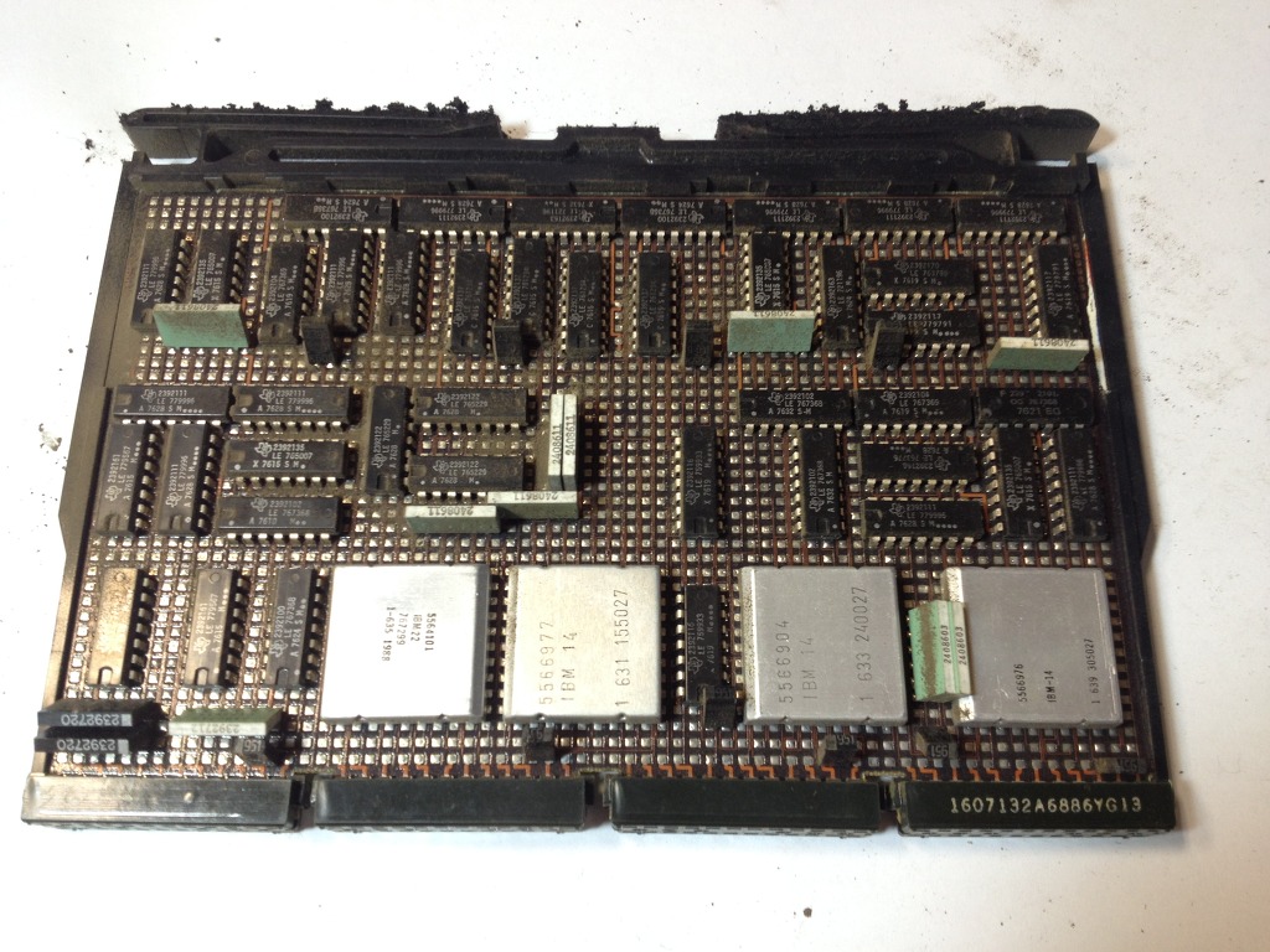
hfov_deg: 52.6
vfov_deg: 40.7
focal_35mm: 35
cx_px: 635
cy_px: 476
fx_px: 1284
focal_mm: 4.28
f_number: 2.4
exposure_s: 1/20
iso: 50
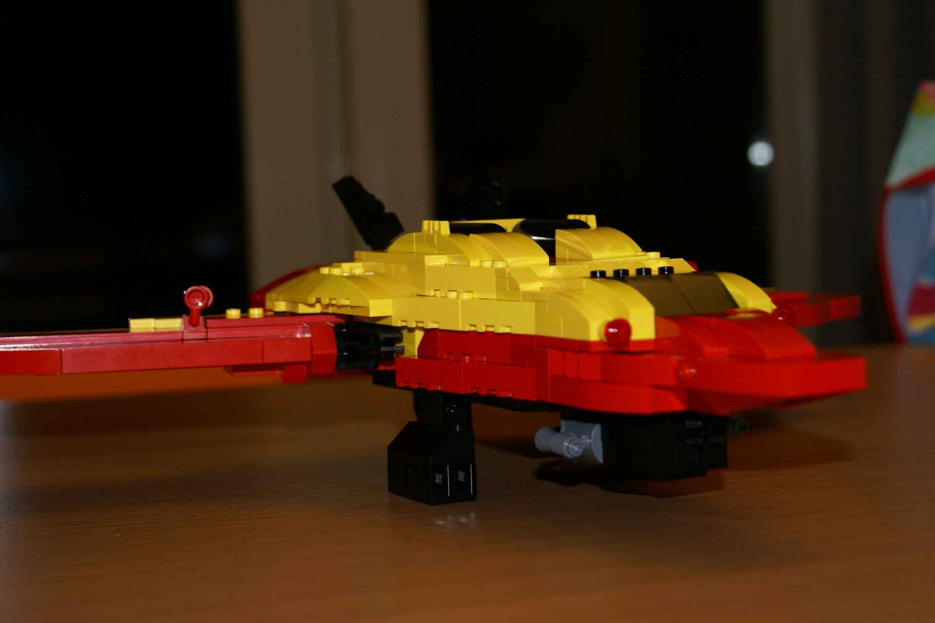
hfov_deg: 29.9
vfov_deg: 20.2
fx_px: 1753
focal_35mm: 68
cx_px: 468
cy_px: 312
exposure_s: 1/80
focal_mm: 45
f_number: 5.6
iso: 400
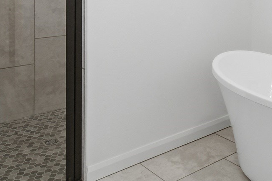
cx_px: 213
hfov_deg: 42.7
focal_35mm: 44
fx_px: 332
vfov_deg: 27.6
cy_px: -23
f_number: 9
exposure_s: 1/250
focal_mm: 10
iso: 250
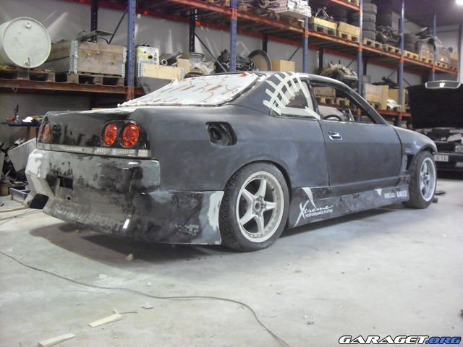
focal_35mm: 37
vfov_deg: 38.7
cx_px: 232
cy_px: 174
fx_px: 495
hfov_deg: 50.1
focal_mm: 6.2
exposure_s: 1/20
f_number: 2.7
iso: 800
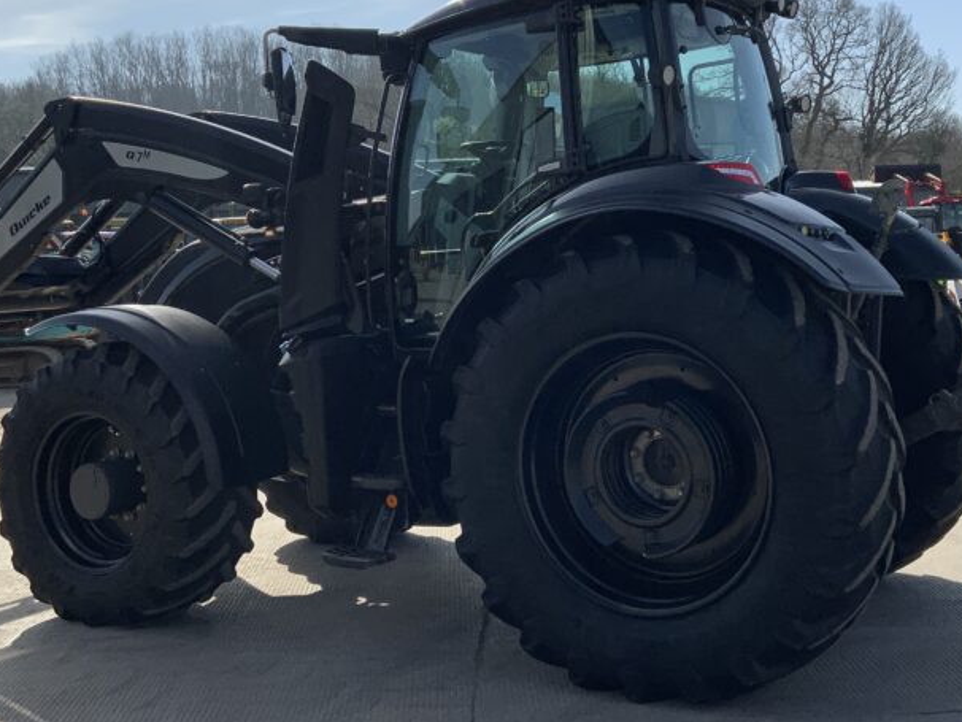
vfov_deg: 29.6
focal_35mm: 49
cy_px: 267
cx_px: 575
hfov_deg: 38.7
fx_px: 1362
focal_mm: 3
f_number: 1.8
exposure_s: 1/3534
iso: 20
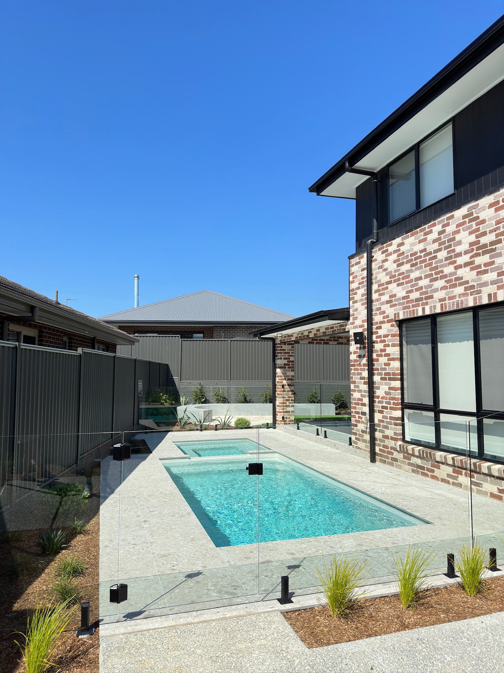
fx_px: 466
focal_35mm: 24
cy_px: 336
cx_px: 252
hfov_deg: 56.8
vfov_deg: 71.6
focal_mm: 6.86
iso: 100
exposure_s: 1/5525
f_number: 1.78
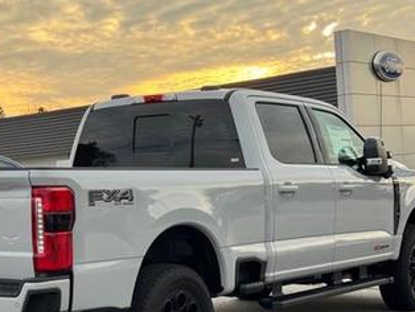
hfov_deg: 25.1
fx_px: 924
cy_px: 227
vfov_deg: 19.1
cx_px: 127
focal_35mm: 77
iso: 64
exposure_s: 1/417
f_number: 1.78
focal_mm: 6.76
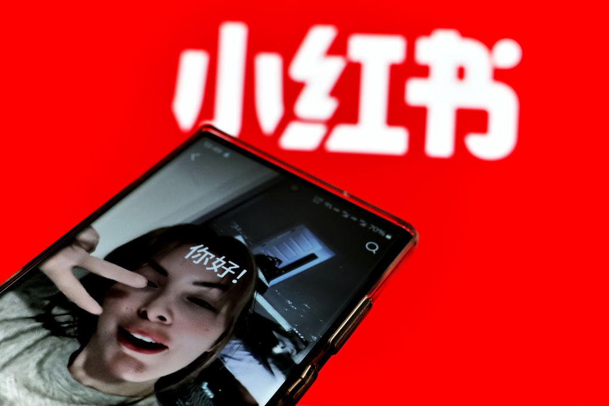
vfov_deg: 27.0
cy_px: 203
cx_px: 304
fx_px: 846
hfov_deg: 39.6
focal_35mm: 50
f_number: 2.8
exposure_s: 1/50
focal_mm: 18.3
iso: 100
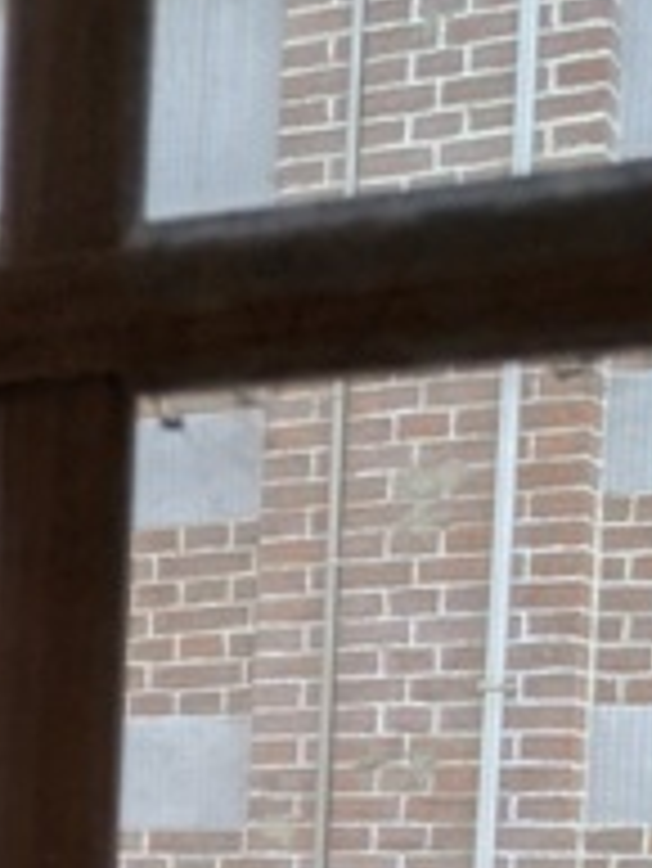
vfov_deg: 16.6
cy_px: 1106
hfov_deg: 11.8
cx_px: -665
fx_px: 2810
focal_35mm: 112
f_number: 1.73
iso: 52
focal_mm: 4.38
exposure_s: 1/186
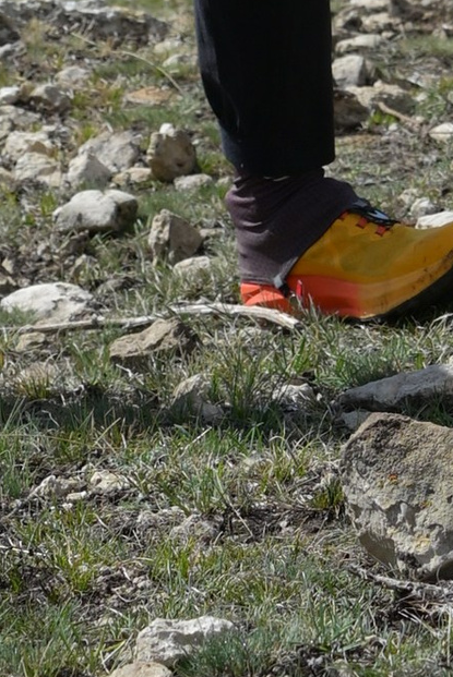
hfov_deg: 6.4
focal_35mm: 216
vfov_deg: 8.3
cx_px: 213
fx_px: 4070
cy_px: -1240
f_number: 5
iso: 200
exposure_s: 1/1250
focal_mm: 35
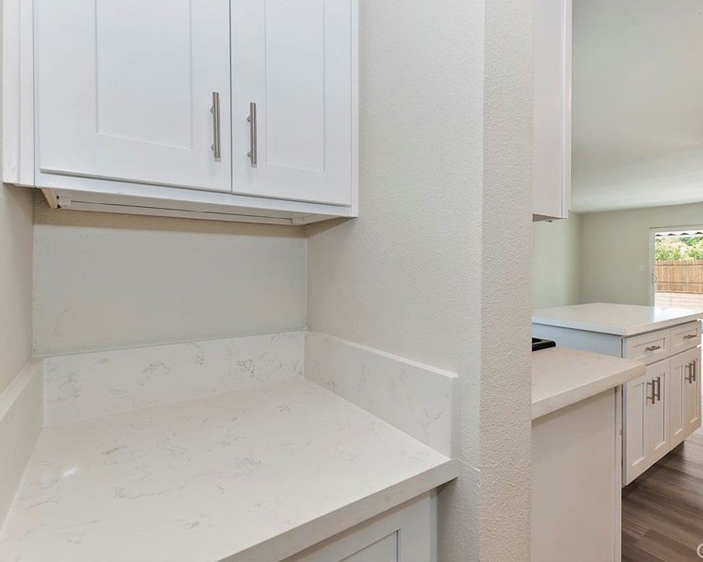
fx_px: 354
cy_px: 280
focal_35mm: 17
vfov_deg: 77.0
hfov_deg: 89.3
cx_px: 390
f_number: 8
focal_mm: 10
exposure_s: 1/30
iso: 360
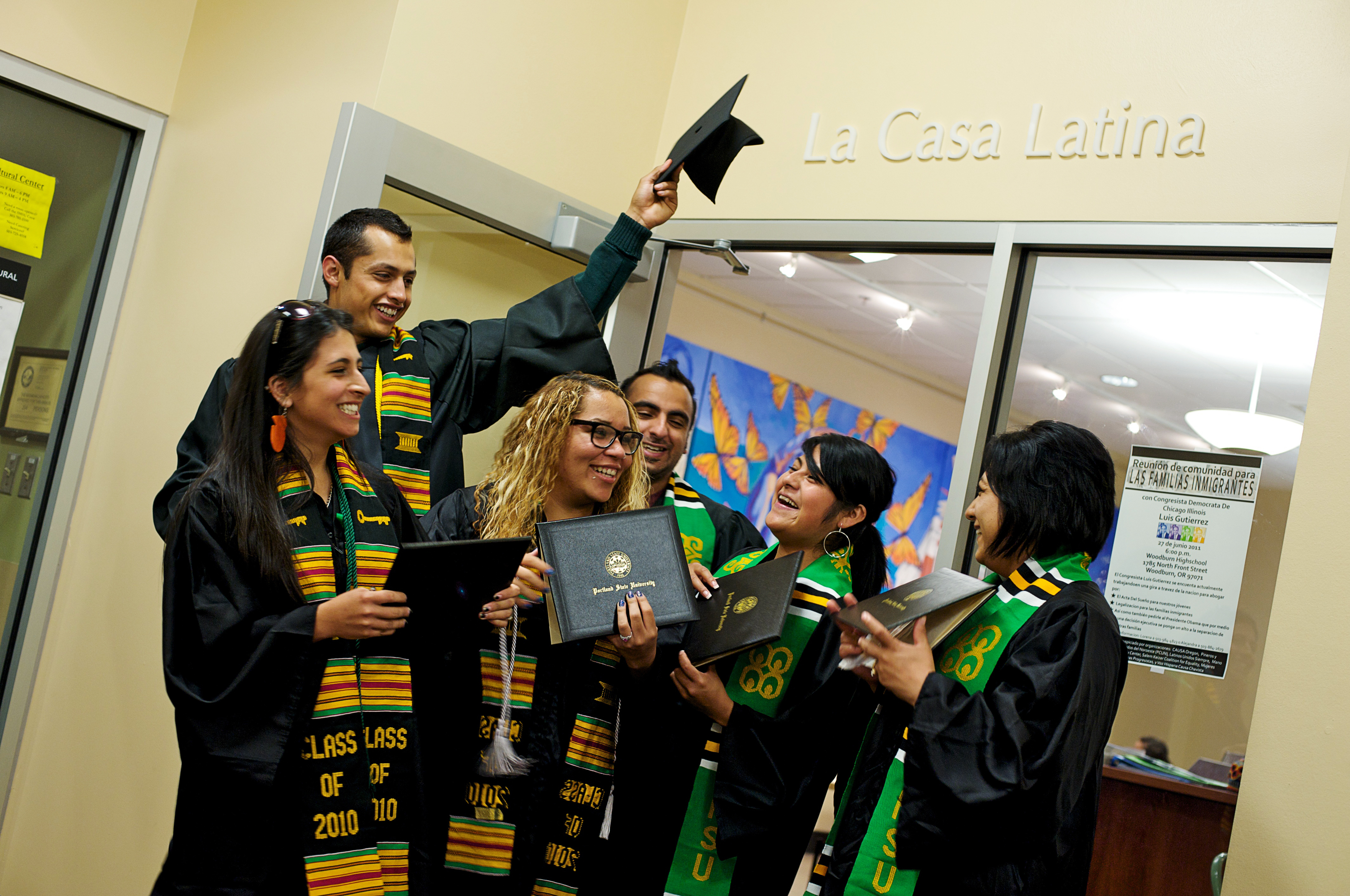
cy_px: 448
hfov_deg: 39.6
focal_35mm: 50
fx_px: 1873
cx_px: 675
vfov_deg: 26.9
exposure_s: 1/50
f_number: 4
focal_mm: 50
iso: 800
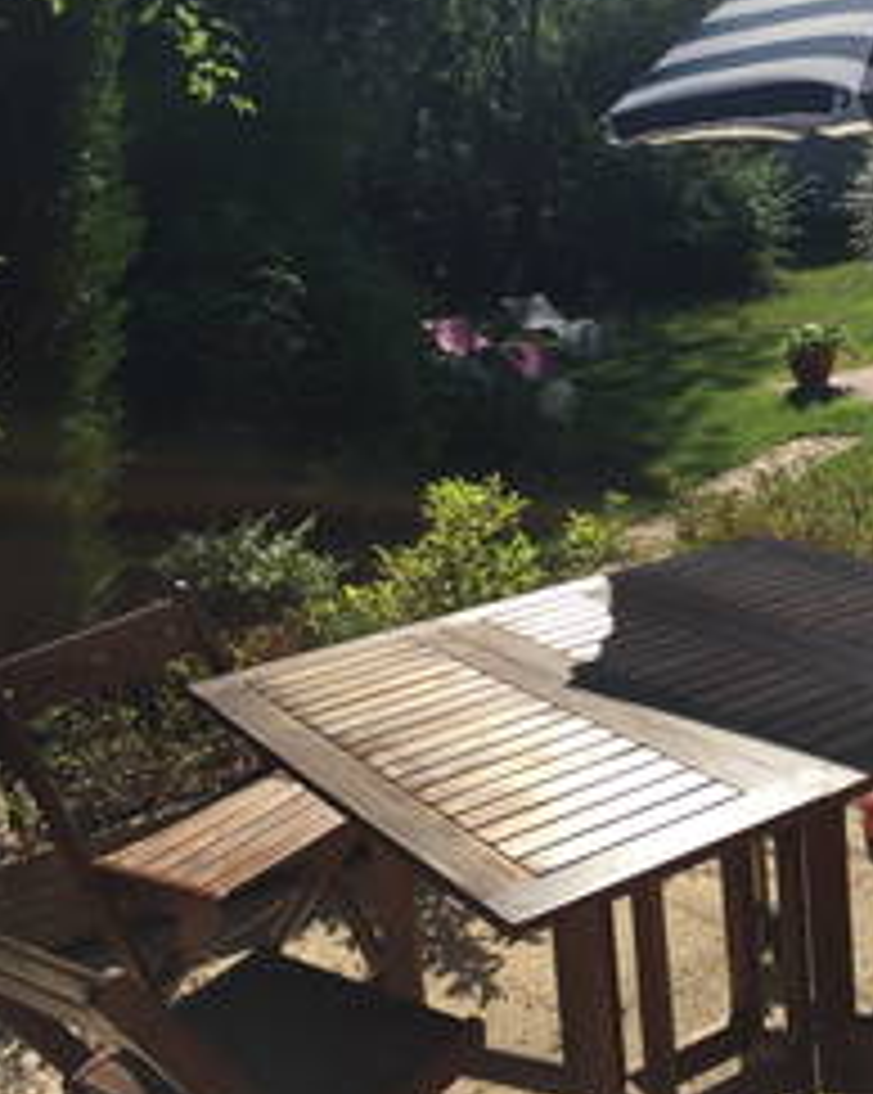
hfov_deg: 35.3
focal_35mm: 42
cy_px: 536
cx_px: 576
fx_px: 1358
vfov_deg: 43.9
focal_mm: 4.15
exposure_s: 1/1883
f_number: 2.2
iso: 32
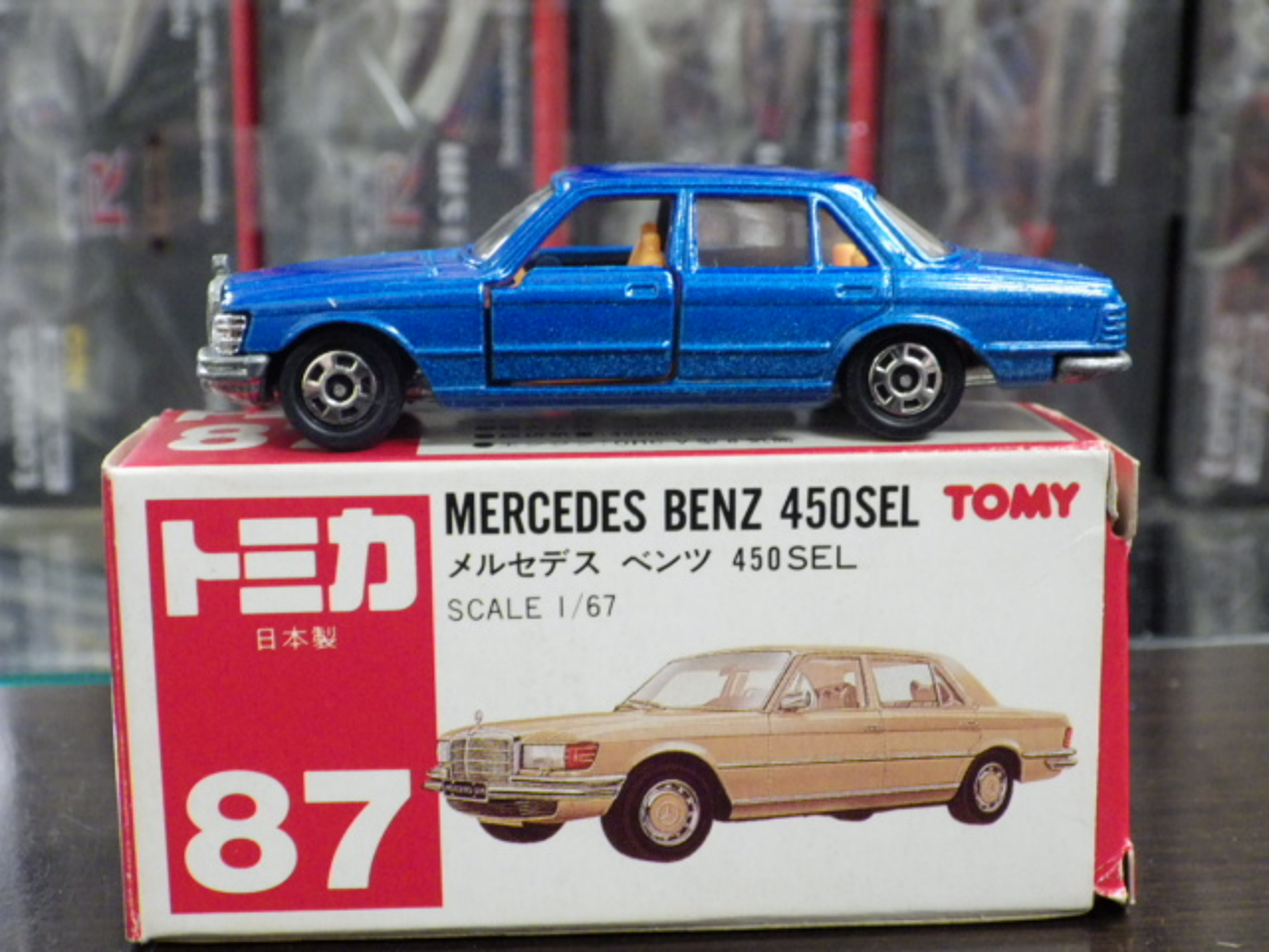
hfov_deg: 32.7
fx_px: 2163
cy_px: 476
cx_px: 634
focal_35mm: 59
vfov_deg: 24.8
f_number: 4
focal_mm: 10.7
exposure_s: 1/25
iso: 800
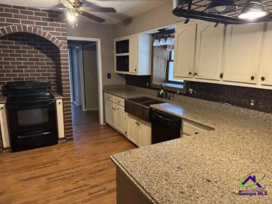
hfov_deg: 71.6
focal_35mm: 24
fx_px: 189
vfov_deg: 56.8
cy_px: 102
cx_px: 136
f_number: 1.78
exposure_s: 1/60
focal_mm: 6.76
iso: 800
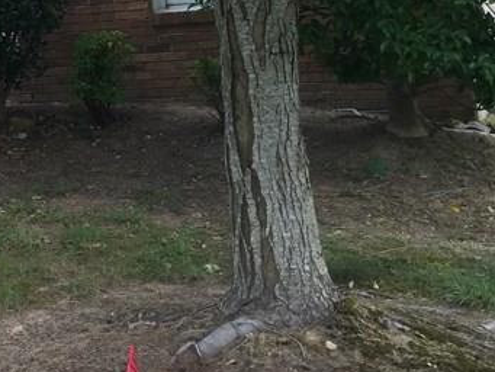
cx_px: -177
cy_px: -74
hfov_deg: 20.3
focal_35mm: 87
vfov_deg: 16.3
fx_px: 1245
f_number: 2.2
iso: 40
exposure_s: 1/120
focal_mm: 4.15
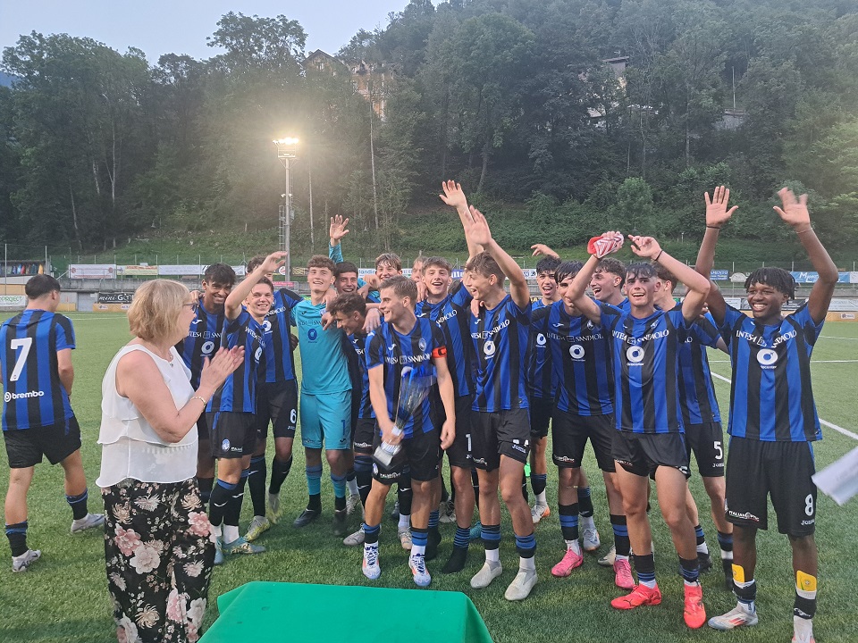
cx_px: 429
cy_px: 322
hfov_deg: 71.6
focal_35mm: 24
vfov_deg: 56.8
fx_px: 595
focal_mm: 5.23
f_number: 1.8
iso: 320
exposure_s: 1/60
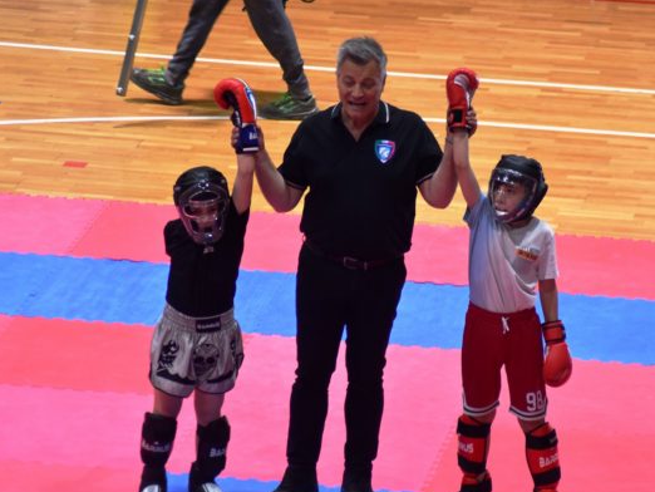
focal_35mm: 269
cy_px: 270
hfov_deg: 7.4
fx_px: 5092
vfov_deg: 5.5
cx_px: 389
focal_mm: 140
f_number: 4.2
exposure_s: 1/80
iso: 1000
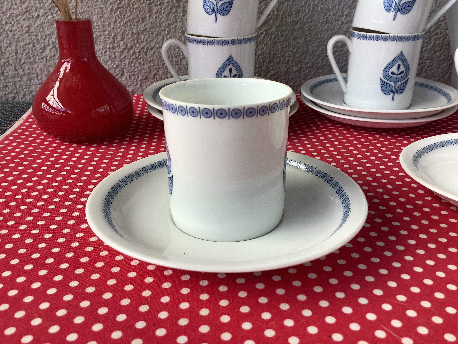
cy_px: 172
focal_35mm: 31
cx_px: 229
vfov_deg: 45.4
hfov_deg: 58.4
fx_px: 410
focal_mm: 3.3
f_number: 2.4
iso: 32
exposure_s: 1/120
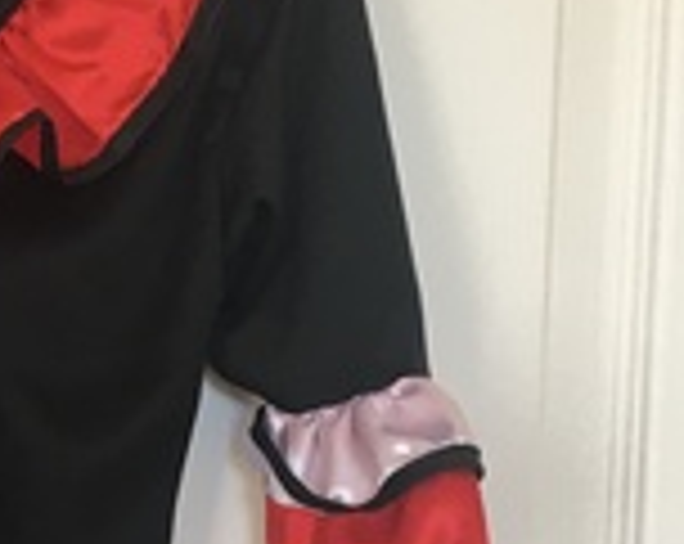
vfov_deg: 13.2
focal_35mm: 112
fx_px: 2263
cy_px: 742
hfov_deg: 16.4
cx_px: -162
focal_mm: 4.15
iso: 40
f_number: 2.2
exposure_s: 1/33
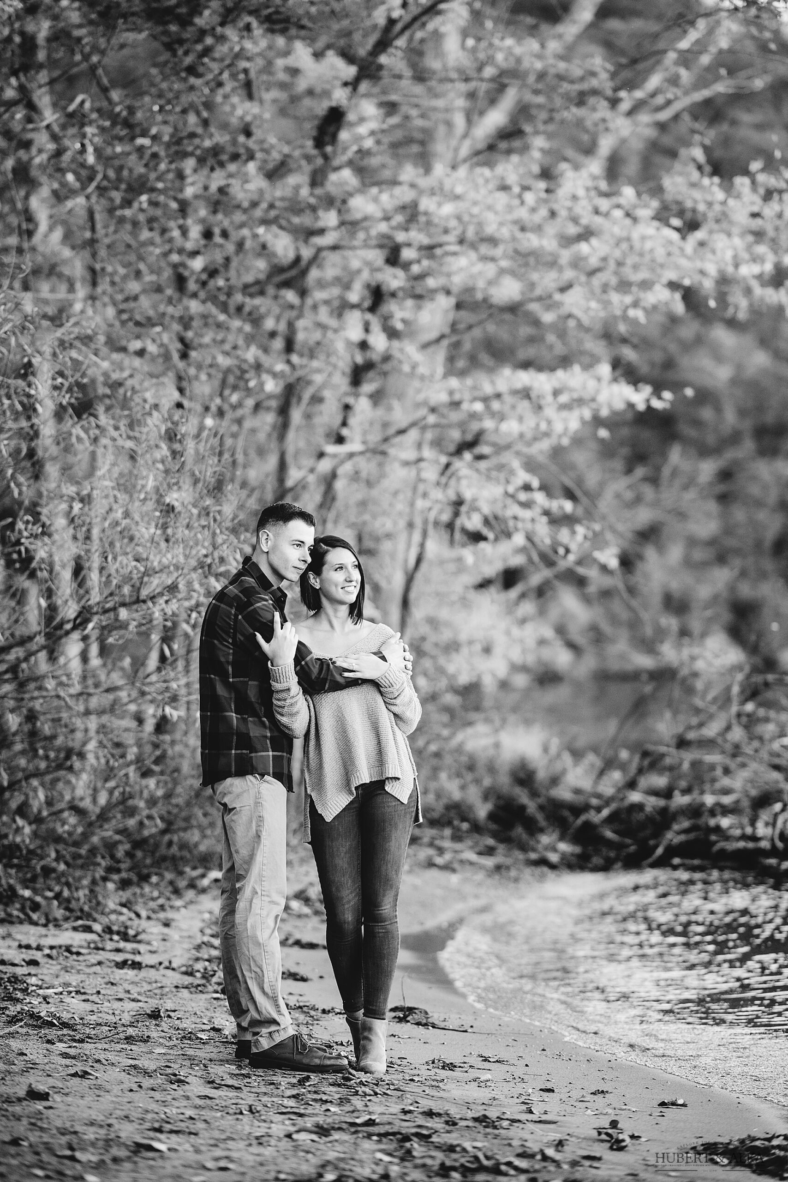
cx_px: 394
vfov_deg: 19.5
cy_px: 591
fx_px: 3445
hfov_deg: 13.0
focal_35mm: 105
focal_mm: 105
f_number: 2
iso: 500
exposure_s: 1/2500
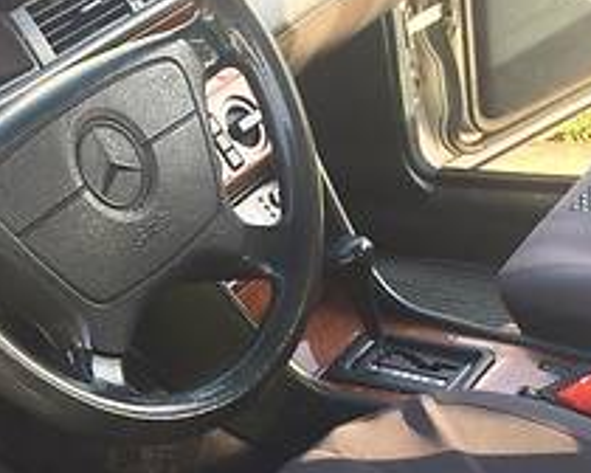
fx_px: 1417
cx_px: 220
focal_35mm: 81
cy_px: 515
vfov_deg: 18.3
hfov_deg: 23.5
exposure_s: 1/50
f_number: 2.2
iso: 32
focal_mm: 4.2
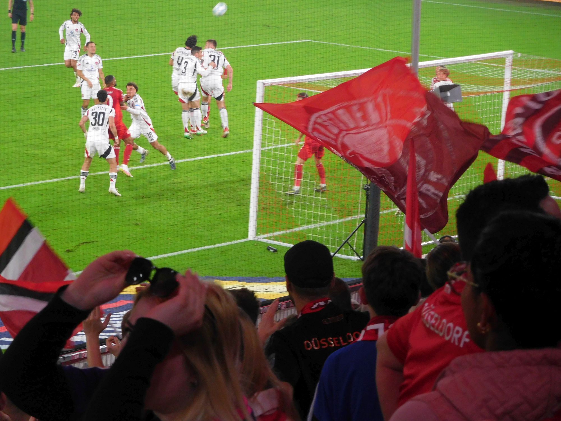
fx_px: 2269
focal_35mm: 140
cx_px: 280
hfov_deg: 14.1
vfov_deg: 10.6
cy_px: 210
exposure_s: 1/80
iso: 400
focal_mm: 25
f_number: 5.1
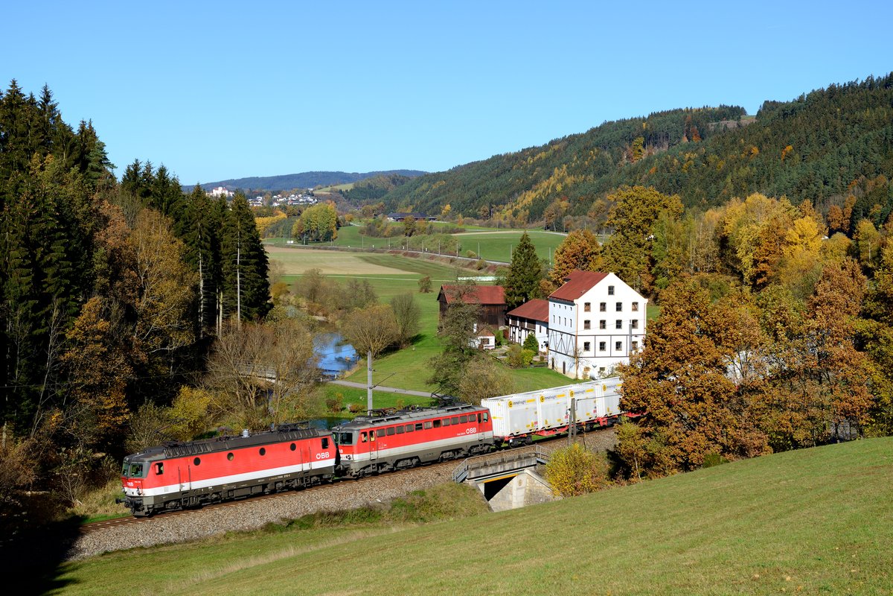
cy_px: 298
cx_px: 446
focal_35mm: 52
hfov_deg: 38.2
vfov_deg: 26.0
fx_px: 1290
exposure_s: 1/1600
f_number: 5.6
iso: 250
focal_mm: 52
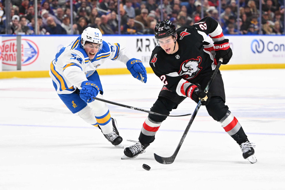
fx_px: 871
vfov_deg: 12.5
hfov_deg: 18.6
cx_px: 142
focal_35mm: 110
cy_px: 95
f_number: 3.2
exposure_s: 1/1600
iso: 2500
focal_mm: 110
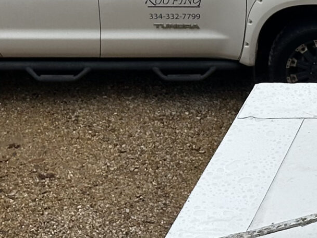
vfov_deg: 7.3
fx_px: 1850
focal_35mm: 202
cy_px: 41
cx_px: 342
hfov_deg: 9.7
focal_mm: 6.86
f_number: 1.78
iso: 64
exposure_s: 1/1667
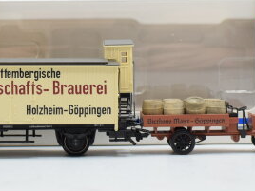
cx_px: 94
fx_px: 833
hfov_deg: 17.4
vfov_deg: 13.1
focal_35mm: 113
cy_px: 53
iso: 500
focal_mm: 35
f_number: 8
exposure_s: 1/160
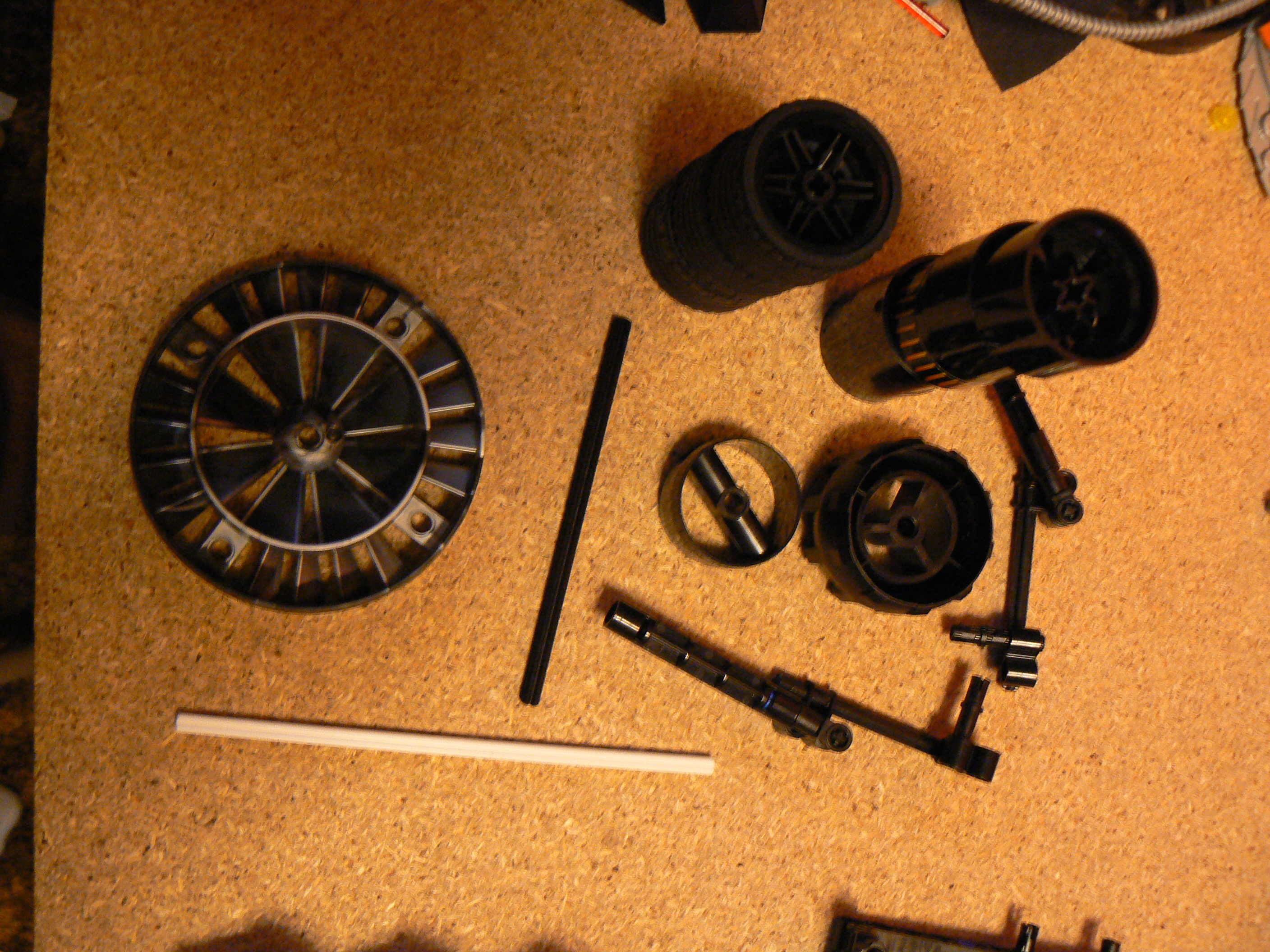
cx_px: 635
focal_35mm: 36
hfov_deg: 51.4
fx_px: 1321
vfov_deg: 39.7
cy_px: 476
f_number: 2.8
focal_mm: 6
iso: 200
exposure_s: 1/13
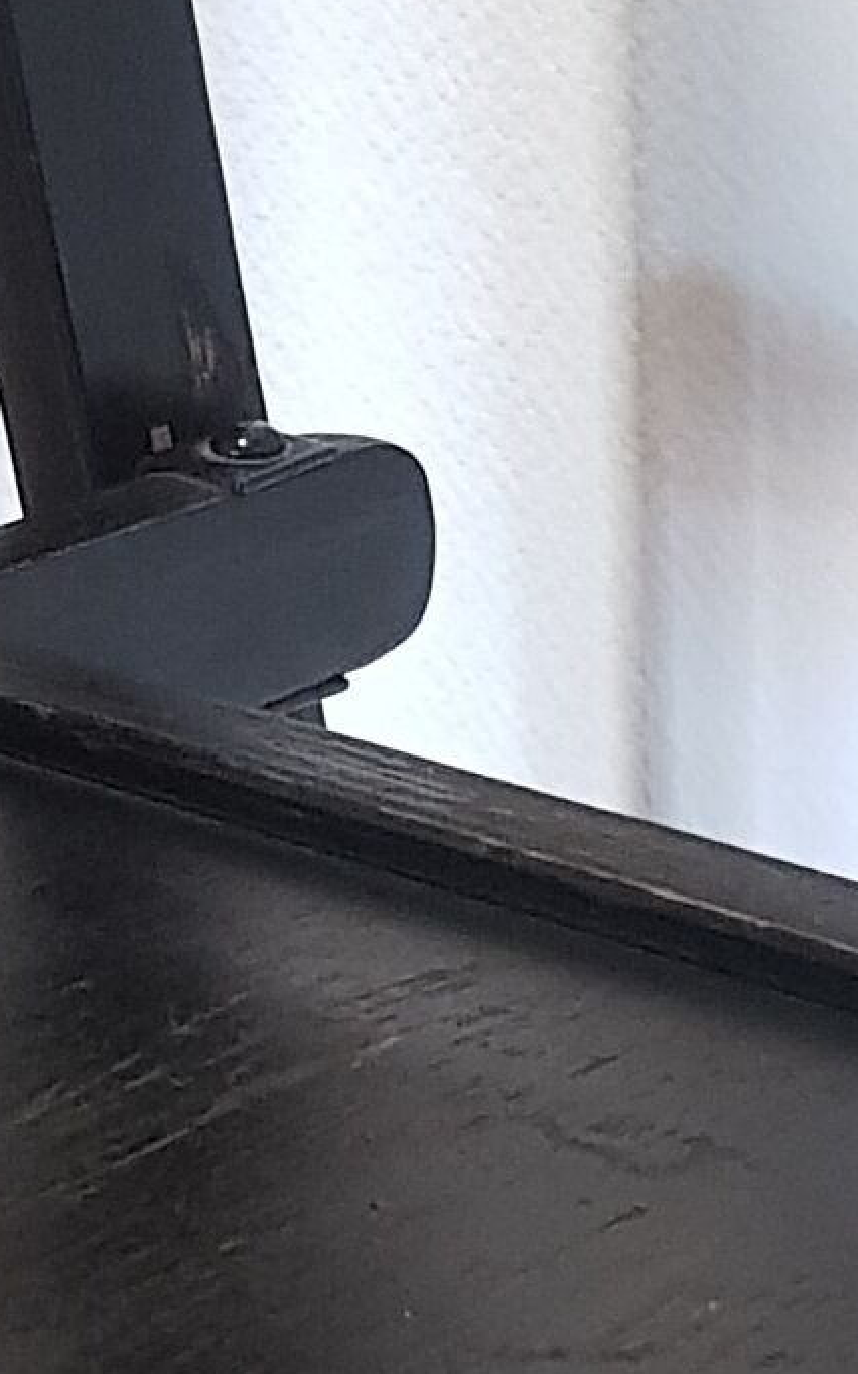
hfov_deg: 7.9
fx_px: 6101
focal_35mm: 163
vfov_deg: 12.8
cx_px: -332
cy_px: 911
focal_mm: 4.2
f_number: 1.7
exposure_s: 1/33
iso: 250
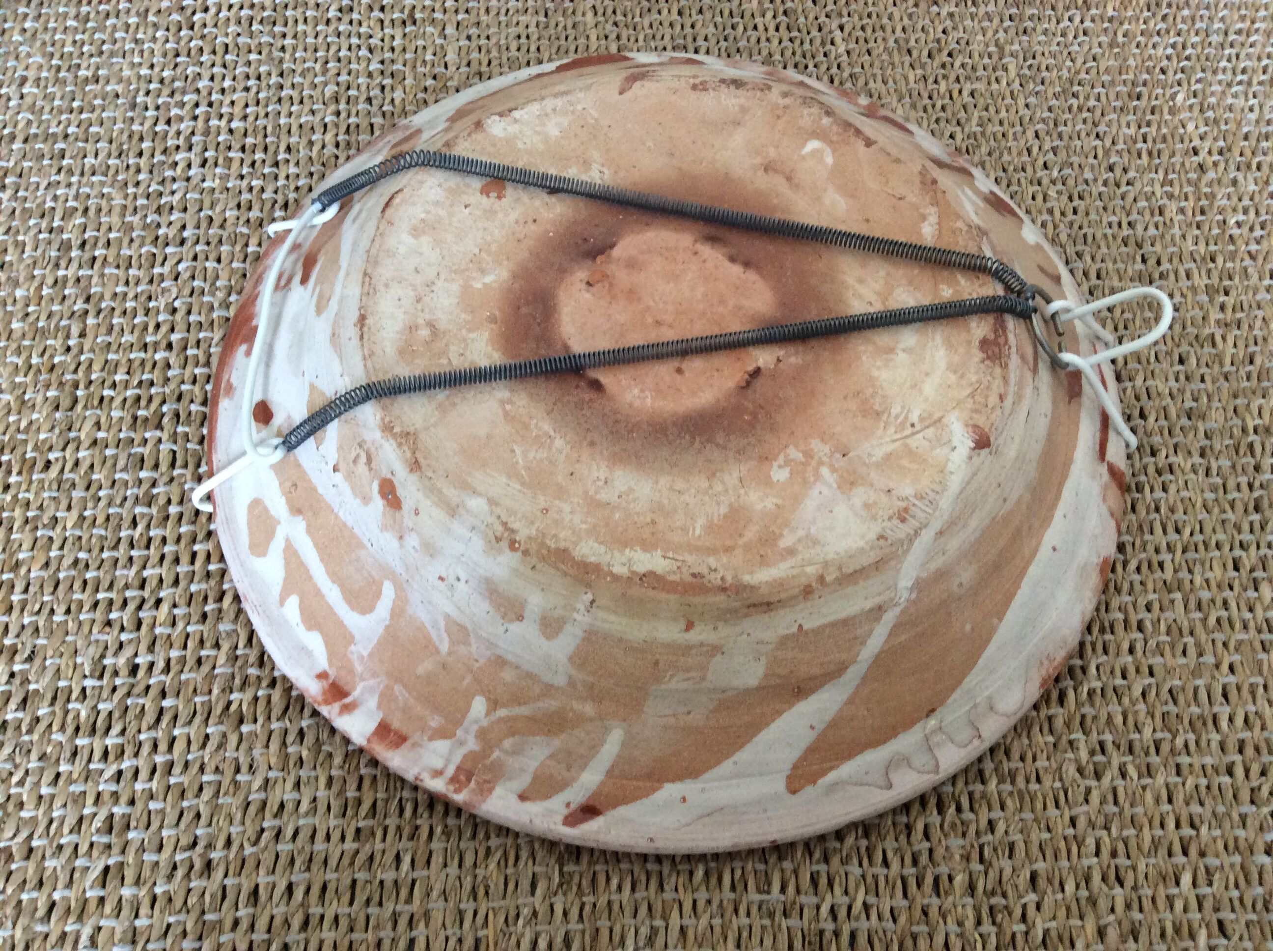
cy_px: 476
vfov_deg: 44.1
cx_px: 636
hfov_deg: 56.9
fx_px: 1175
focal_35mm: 32
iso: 125
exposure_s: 1/25
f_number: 2.4
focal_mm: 3.3
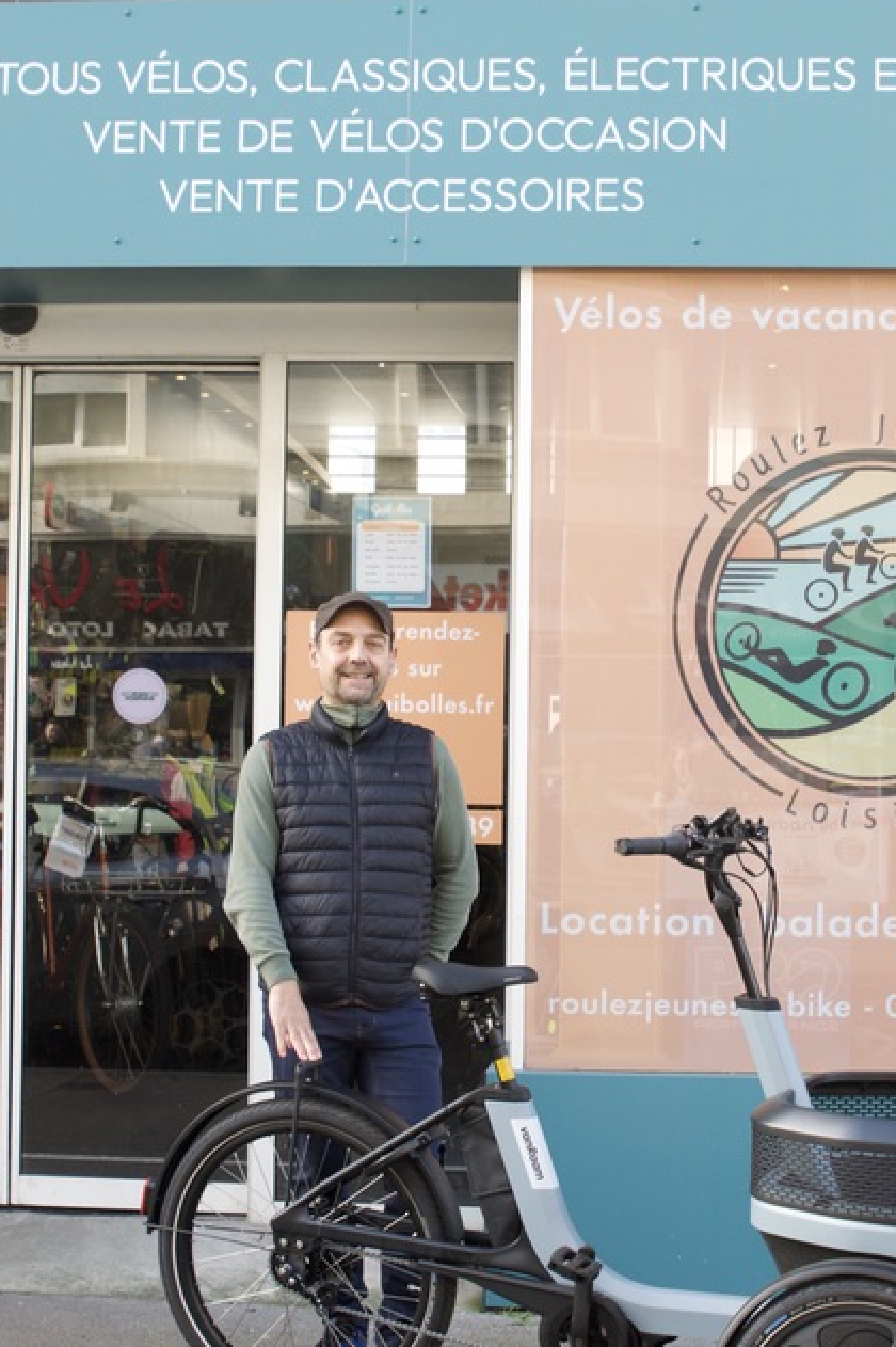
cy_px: 685
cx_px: 589
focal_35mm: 62
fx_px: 2317
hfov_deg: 21.8
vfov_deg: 32.4
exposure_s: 1/125
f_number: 5.6
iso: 400
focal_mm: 24
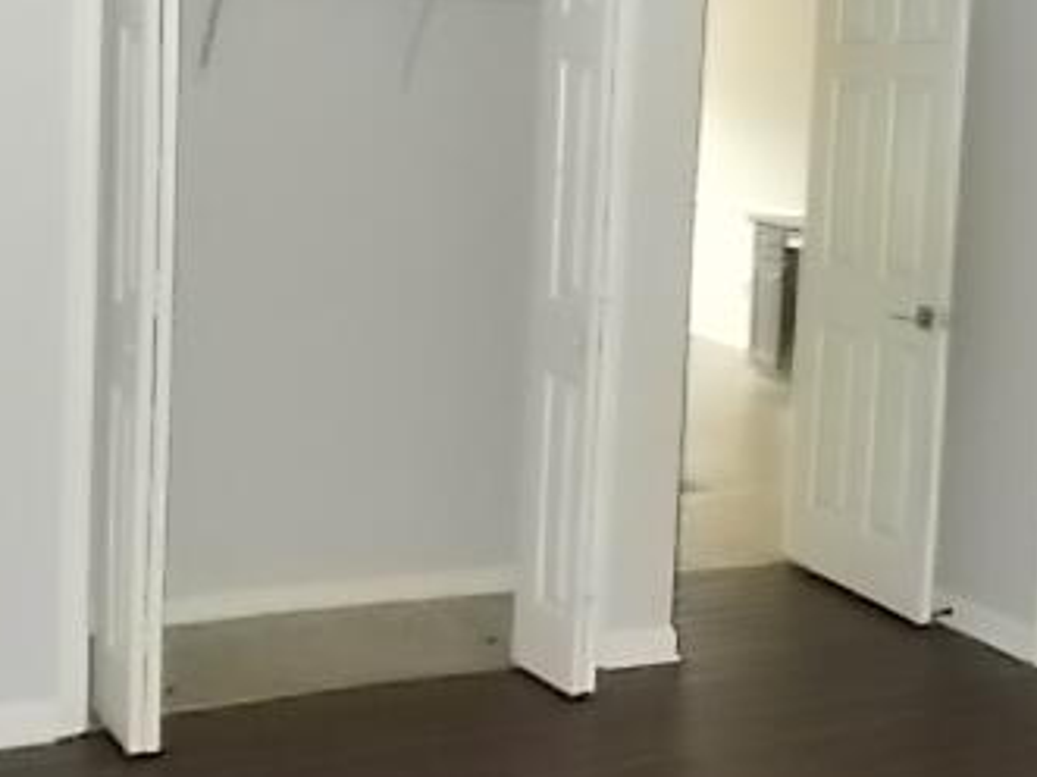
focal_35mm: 58
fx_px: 1737
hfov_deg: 32.6
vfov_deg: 25.1
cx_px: 774
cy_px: 269
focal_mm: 5.3
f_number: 3.4
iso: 640
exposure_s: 1/25
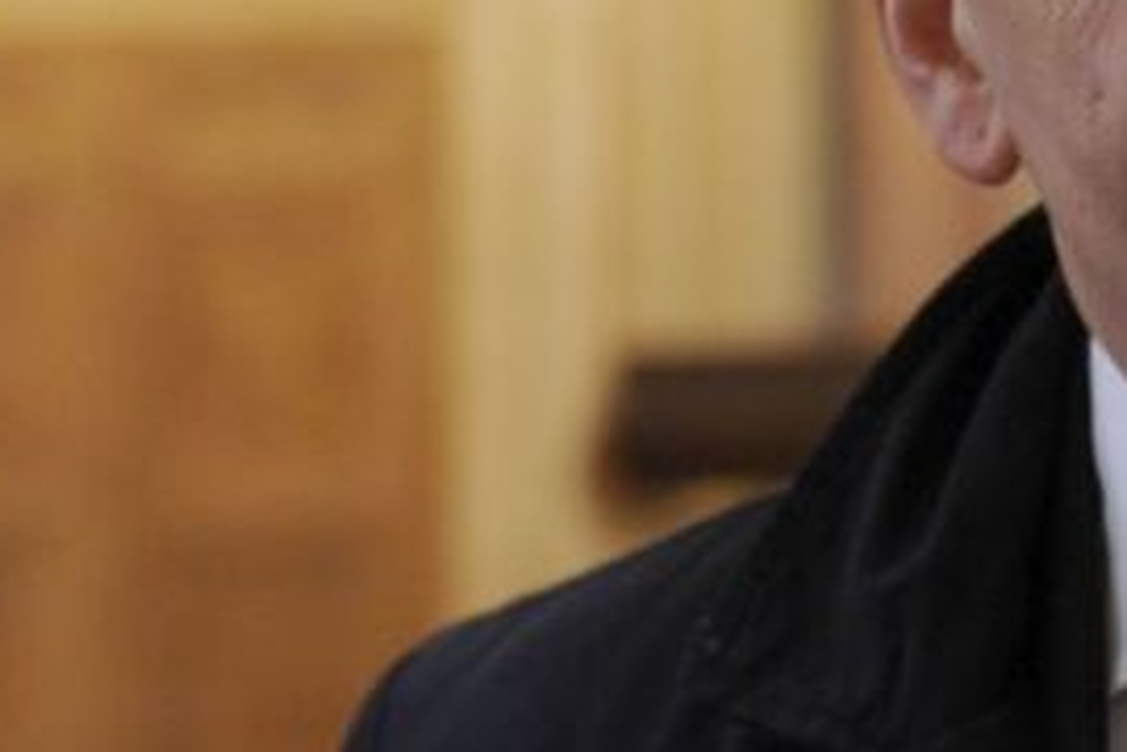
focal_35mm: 165
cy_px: 119
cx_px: 1344
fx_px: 5165
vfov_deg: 8.3
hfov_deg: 12.2
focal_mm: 58
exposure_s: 1/125
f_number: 4
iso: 3200
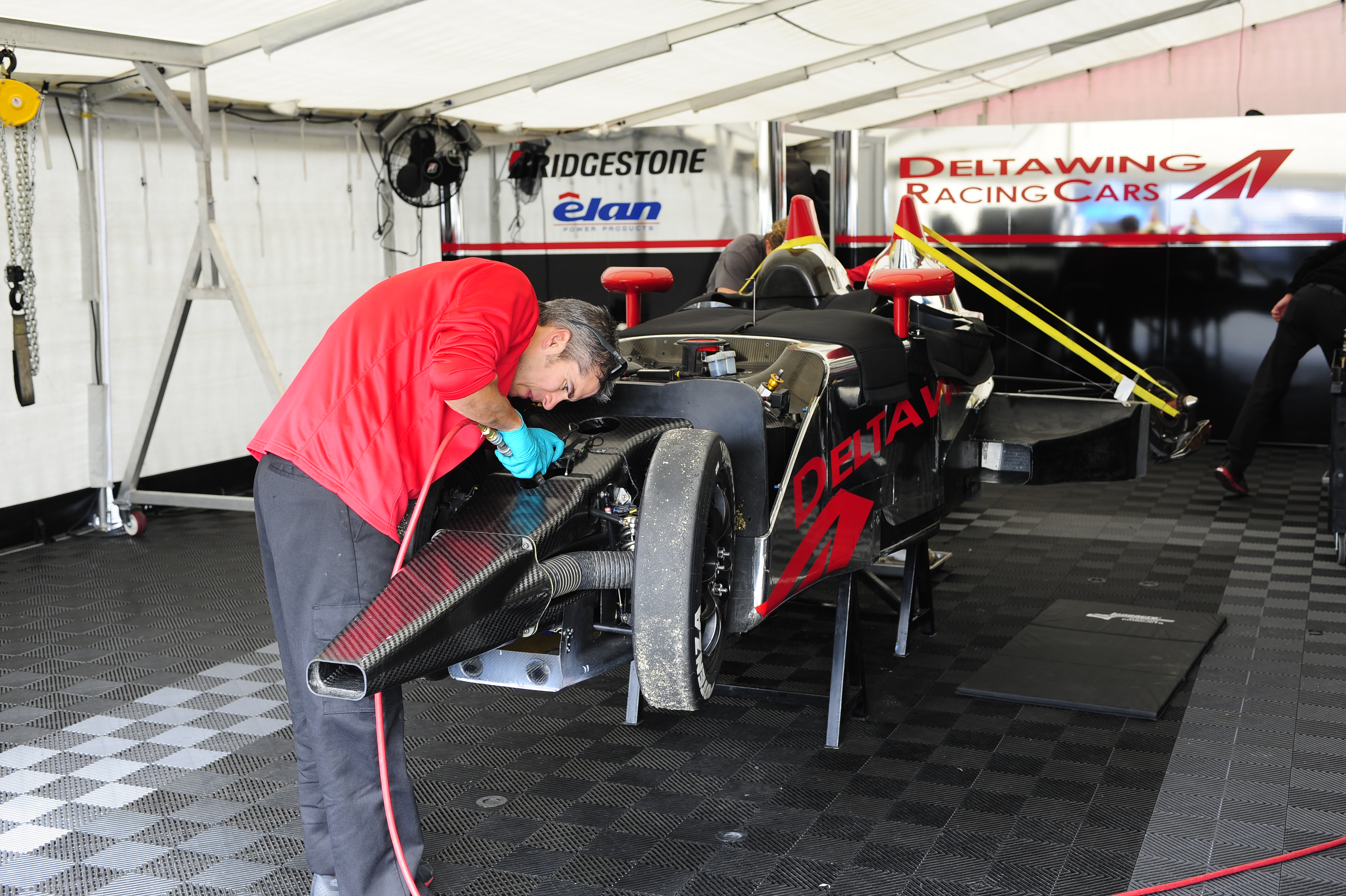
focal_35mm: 45
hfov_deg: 43.6
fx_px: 1681
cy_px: 448
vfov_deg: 29.8
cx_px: 673
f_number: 5
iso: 320
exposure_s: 1/100
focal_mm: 45
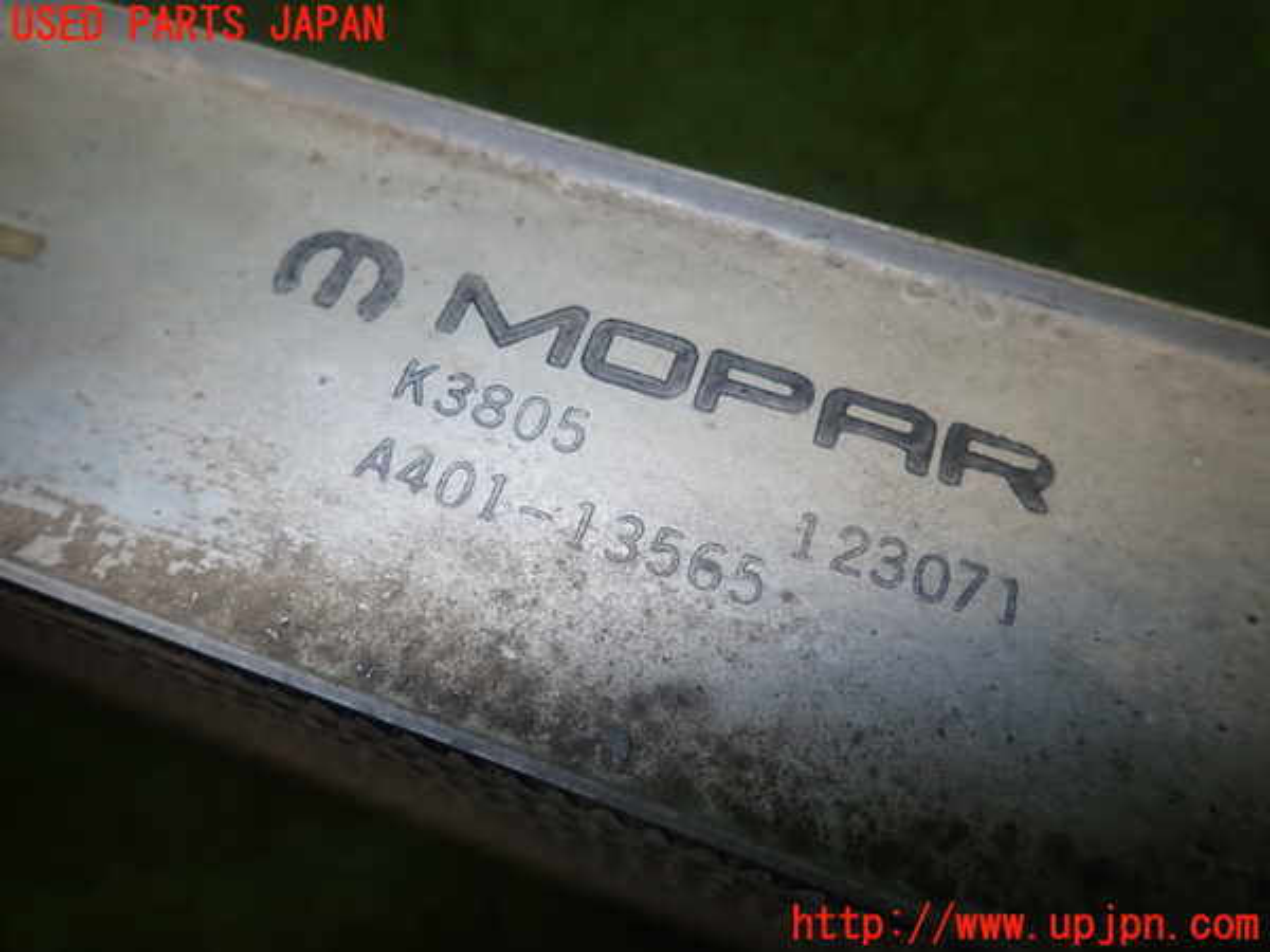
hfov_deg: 69.4
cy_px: 476
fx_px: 917
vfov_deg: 54.9
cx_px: 635
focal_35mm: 25
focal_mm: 4.5
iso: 200
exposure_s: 1/30
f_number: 5.6
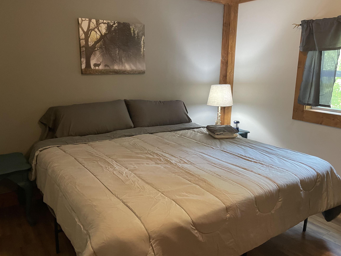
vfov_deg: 49.7
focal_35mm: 28
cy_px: 120
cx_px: 173
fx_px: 276
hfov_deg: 63.4
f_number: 1.6
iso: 500
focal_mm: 4.2
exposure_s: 1/60
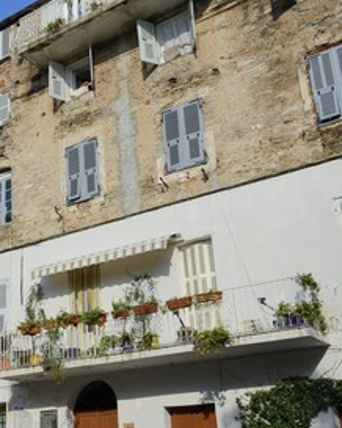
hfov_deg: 27.8
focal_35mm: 52
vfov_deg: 36.0
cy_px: 218
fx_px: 659
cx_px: 20
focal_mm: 36
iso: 400
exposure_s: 1/200
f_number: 18
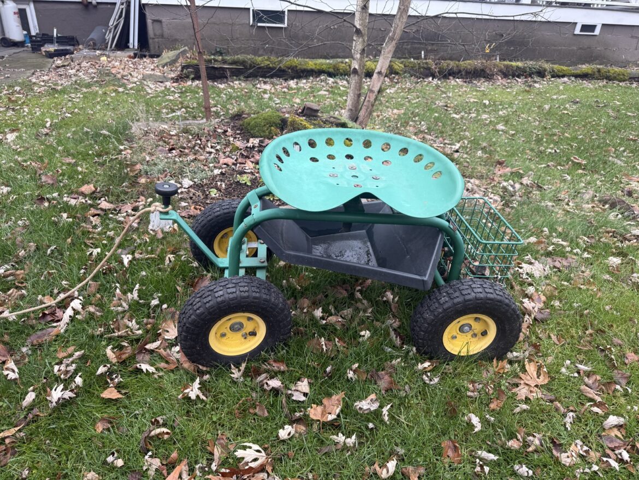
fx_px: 443
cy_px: 240
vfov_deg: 56.8
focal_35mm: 24
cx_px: 320
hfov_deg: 71.6
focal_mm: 6.76
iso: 64
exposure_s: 1/191
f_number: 1.78
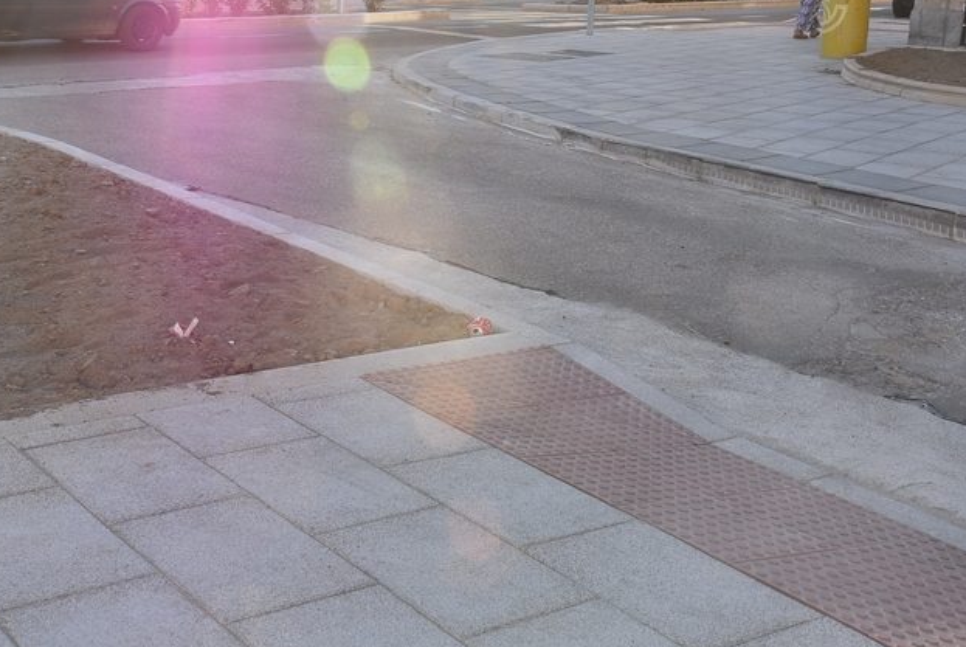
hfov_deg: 38.0
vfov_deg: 25.9
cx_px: 405
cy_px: 208
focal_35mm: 52
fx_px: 1397
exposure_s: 1/250
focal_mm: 24
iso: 400
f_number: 8
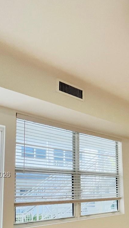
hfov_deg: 31.8
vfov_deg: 60.2
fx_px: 182
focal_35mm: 30
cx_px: 159
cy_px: 175
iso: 200
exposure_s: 1/120
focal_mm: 1.57
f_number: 1.8
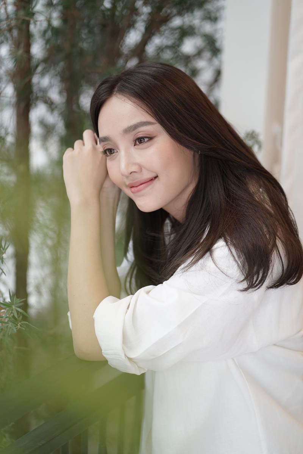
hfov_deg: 16.1
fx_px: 1073
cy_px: 227
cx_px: 152
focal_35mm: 85
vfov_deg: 23.9
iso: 200
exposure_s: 1/400
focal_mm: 85
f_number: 1.8
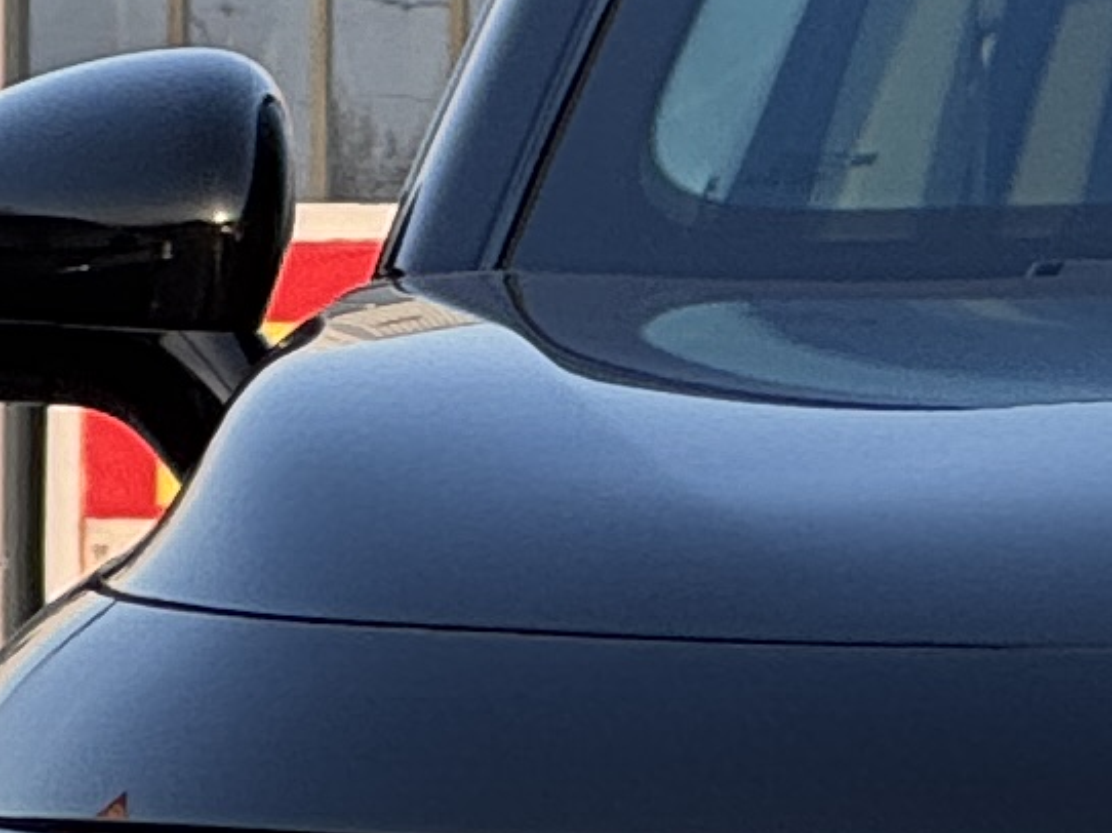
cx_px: 2230
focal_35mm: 573
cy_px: 1141
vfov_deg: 2.6
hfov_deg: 3.4
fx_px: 18399
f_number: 2.8
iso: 25
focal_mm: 9
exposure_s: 1/123
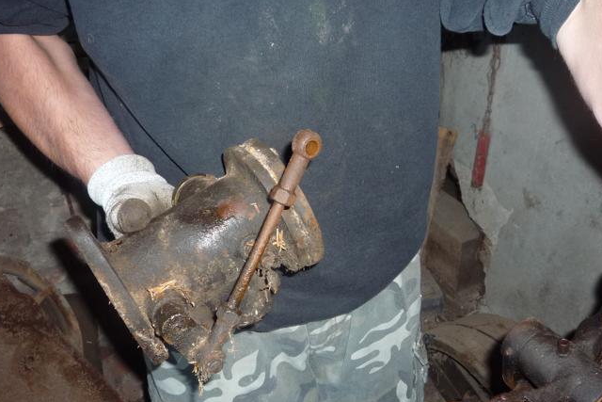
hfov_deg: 49.5
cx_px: 334
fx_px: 652
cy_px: 249
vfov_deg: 34.1
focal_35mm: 39
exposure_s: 1/30
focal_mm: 5.2
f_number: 3.3
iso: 125
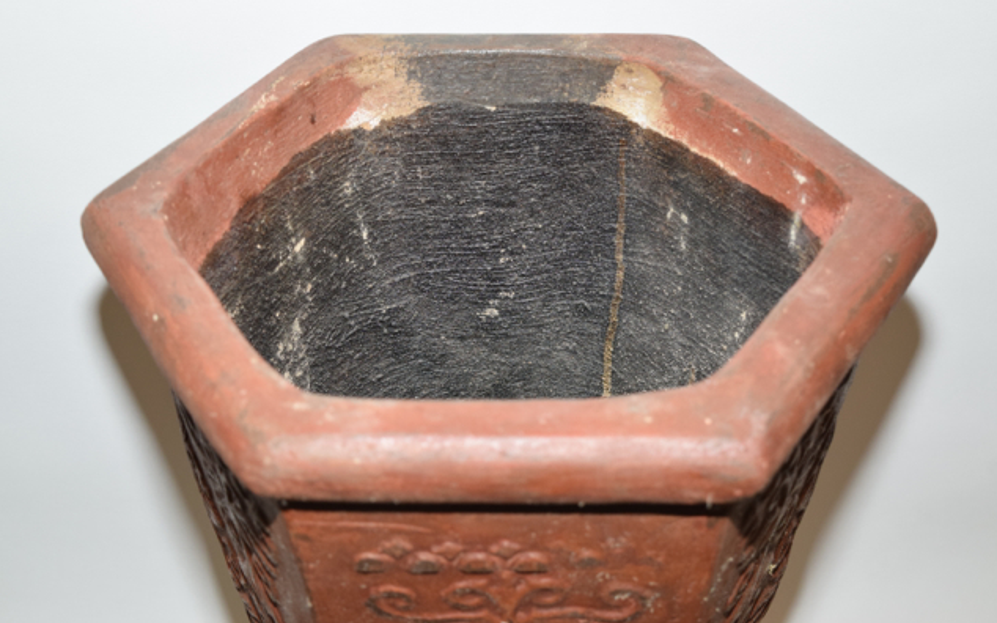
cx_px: 500
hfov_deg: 29.0
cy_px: 295
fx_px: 1929
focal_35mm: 71
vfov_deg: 18.3
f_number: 5.6
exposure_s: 1/125
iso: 800
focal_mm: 46
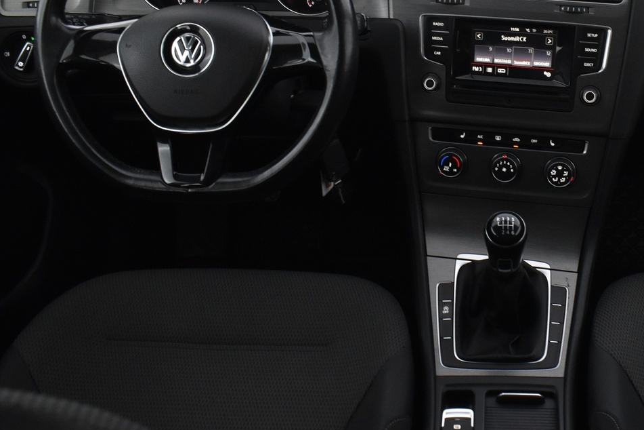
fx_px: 823
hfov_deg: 41.3
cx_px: 494
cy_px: 159
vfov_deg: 29.1
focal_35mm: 46
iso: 1250
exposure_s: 1/10
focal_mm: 18
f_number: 5.6
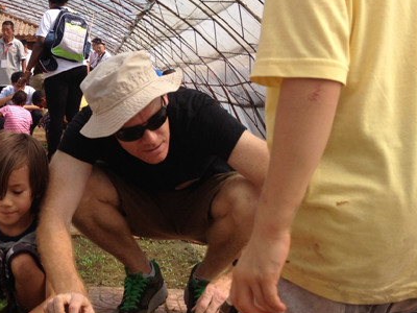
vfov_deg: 21.0
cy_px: 136
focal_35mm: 70
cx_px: 58
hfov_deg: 27.0
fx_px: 843
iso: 64
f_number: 2.4
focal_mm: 4.28
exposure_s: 1/1284
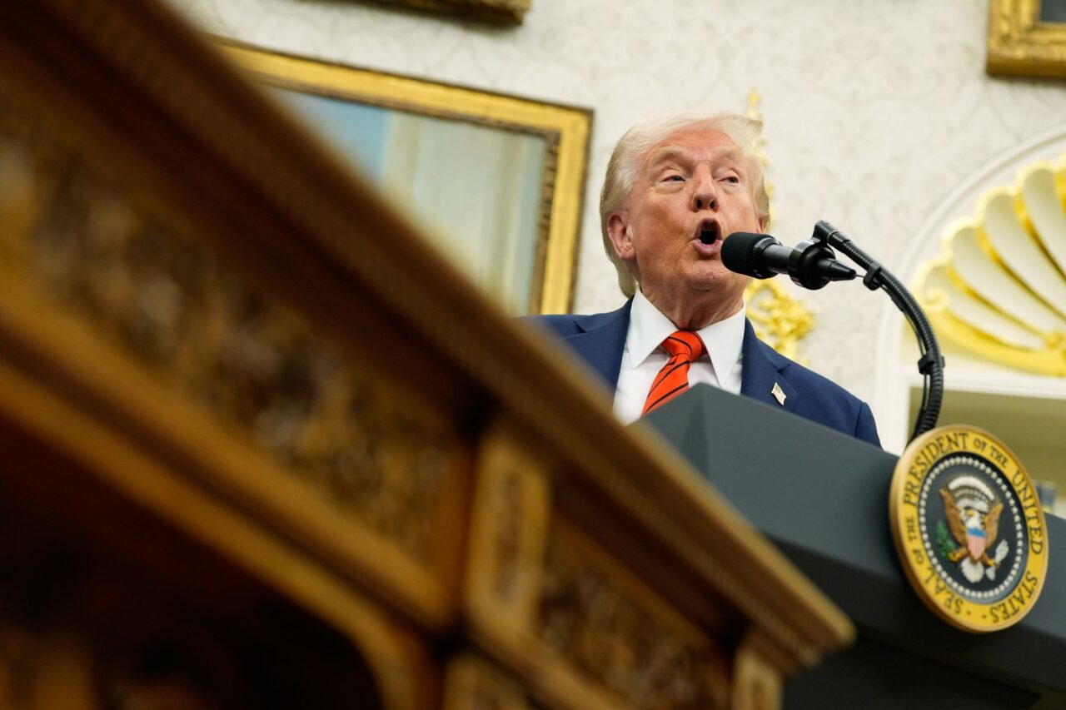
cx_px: 533
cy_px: 355
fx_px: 2487
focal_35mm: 84
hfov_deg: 24.2
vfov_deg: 16.3
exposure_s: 1/250
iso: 2500
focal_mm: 84
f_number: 3.5
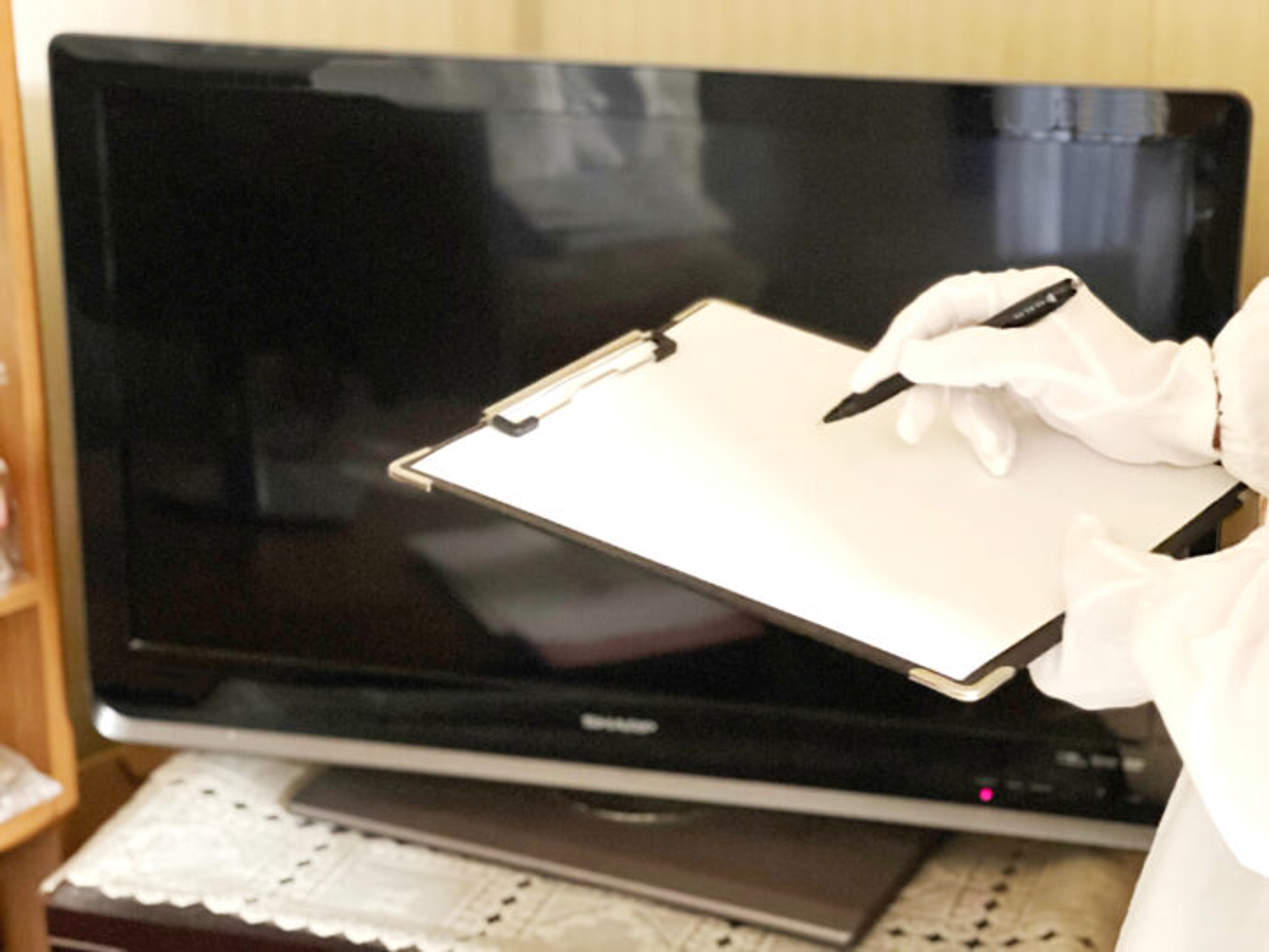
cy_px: 476
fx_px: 2823
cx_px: 634
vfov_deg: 19.1
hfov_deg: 25.3
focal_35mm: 77
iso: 800
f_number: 2.8
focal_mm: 9
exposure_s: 1/15
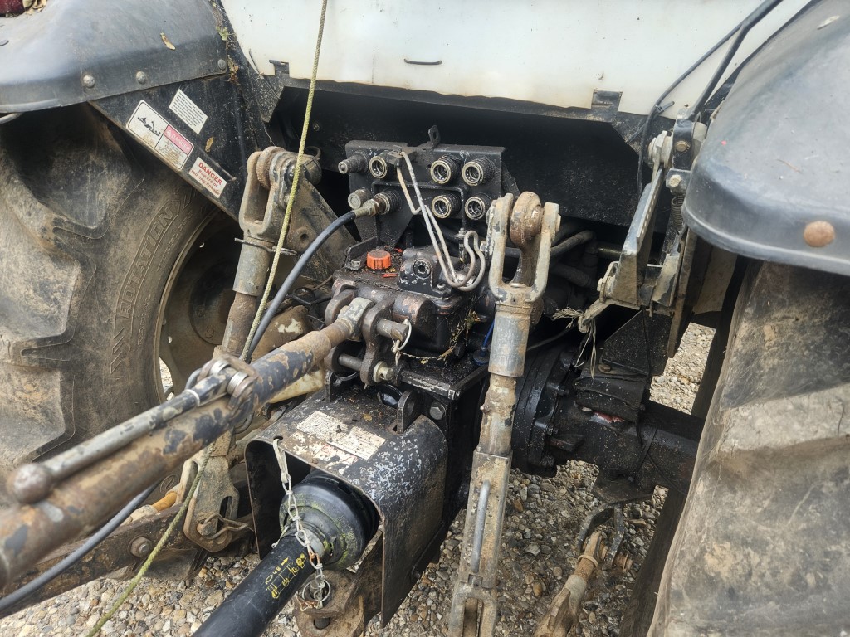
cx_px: 425
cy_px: 318
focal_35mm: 23
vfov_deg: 58.9
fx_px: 565
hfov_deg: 73.9
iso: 32
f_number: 1.8
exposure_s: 1/180
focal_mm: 5.4
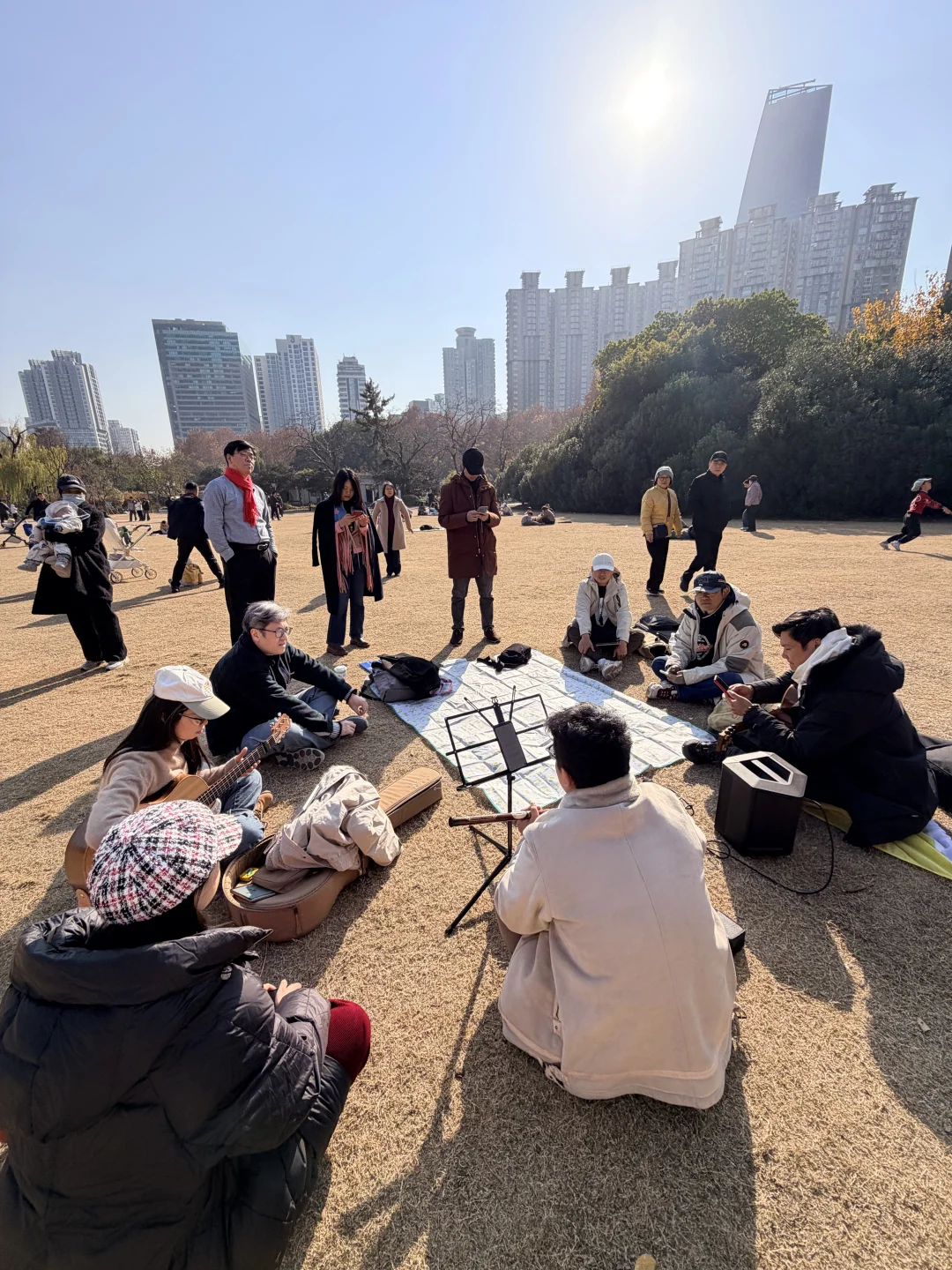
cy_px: 635
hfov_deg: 85.7
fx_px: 513
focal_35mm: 14
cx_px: 476
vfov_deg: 102.1
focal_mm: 2.22
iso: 32
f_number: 2.2
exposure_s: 1/1285
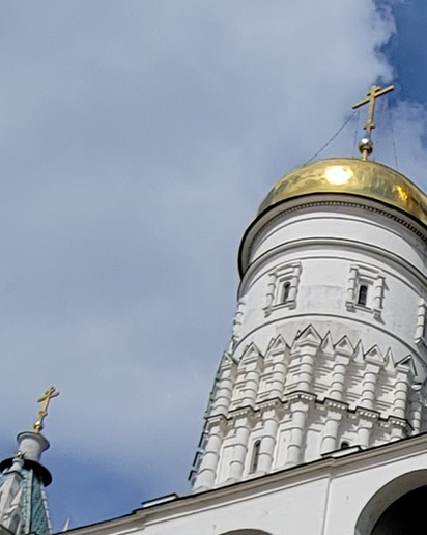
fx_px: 1329
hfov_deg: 16.8
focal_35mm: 84
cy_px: 626
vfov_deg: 21.3
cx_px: 617
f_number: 2.2
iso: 50
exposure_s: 1/4628
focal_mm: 2.2
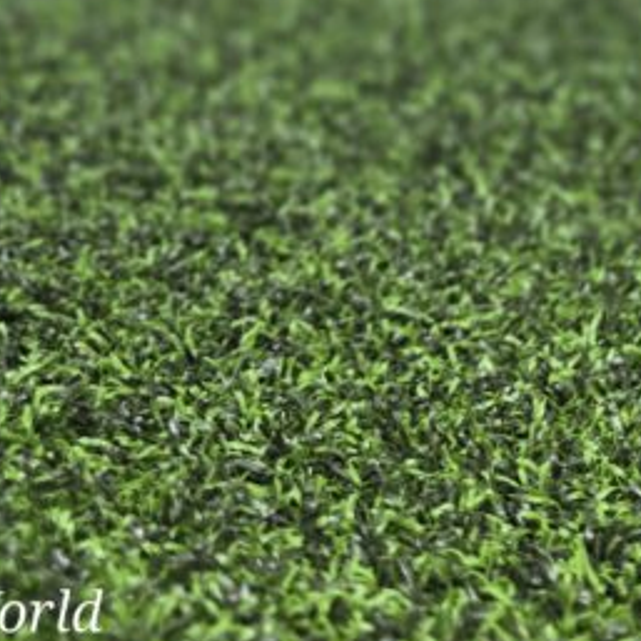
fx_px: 1697
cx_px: 998
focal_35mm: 81
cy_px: -200
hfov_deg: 18.6
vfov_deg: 19.6
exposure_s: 1/120
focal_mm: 6.3
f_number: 1.7
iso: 64
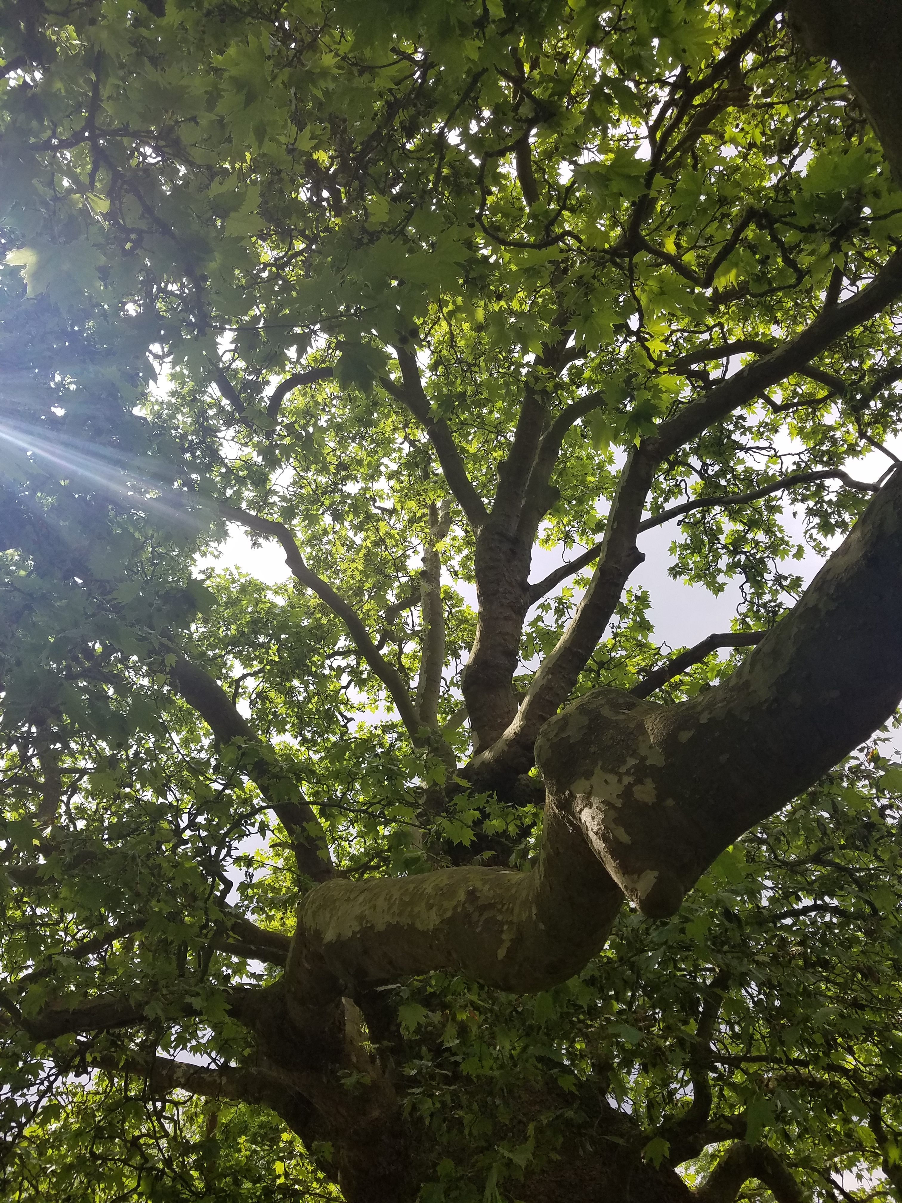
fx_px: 903
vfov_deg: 67.3
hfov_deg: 53.1
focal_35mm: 26
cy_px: 602
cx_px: 451
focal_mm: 4.2
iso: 40
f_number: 1.7
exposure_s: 1/1660
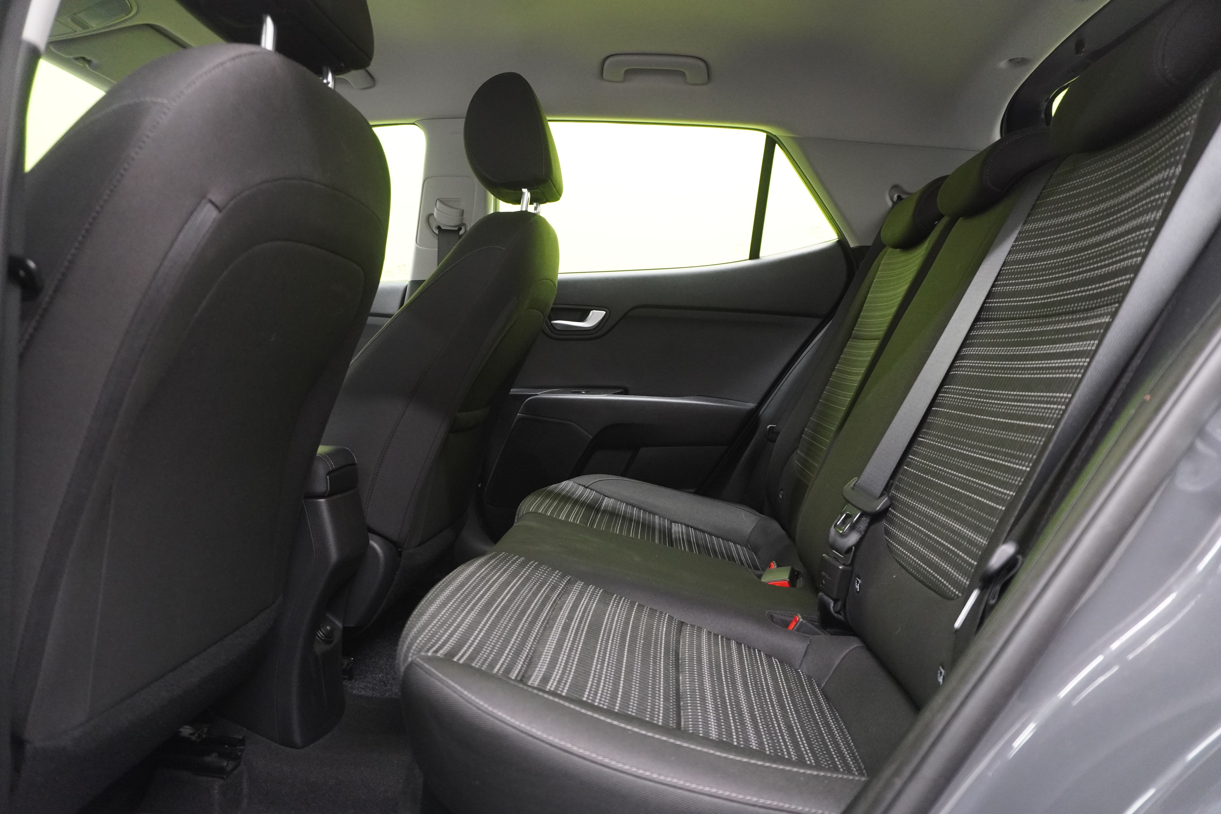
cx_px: 610
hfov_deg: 73.7
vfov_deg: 53.1
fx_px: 814
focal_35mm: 24
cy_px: 407
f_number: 3.5
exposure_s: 1/30
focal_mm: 16
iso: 2000
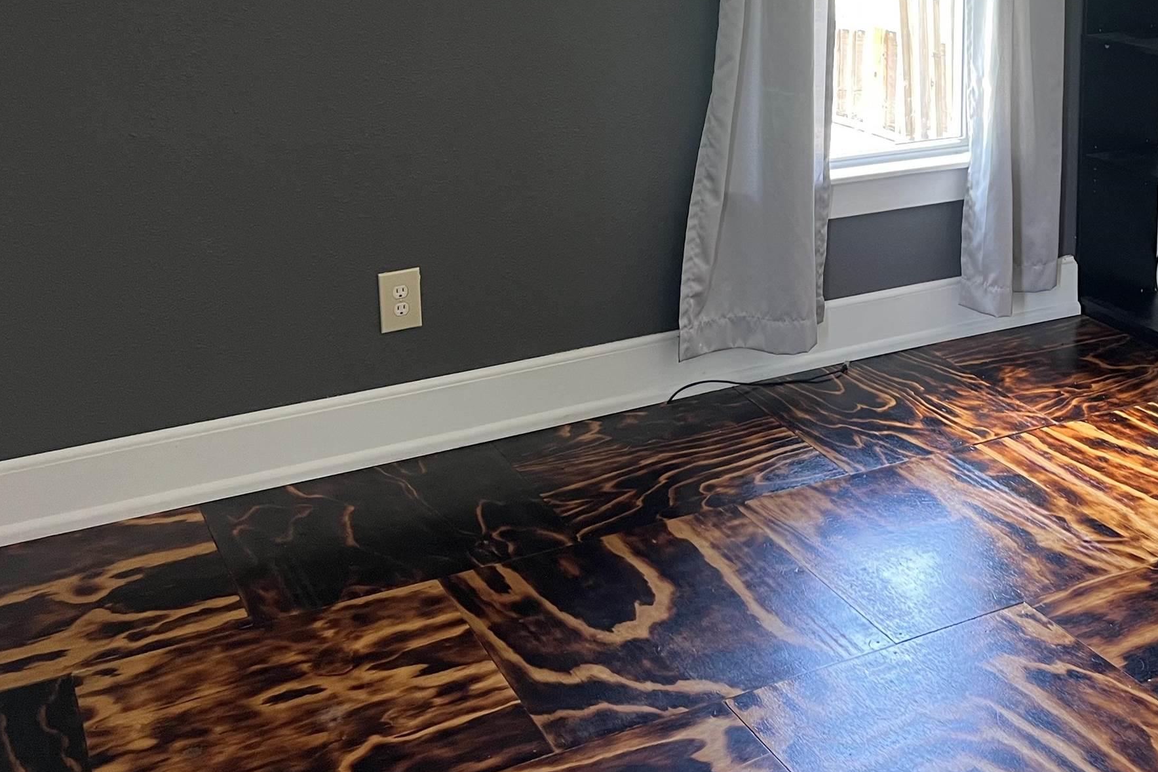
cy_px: 33
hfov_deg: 41.1
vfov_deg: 27.3
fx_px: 1512
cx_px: 815
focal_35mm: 47
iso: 100
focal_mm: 5.7
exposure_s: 1/60
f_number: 1.5
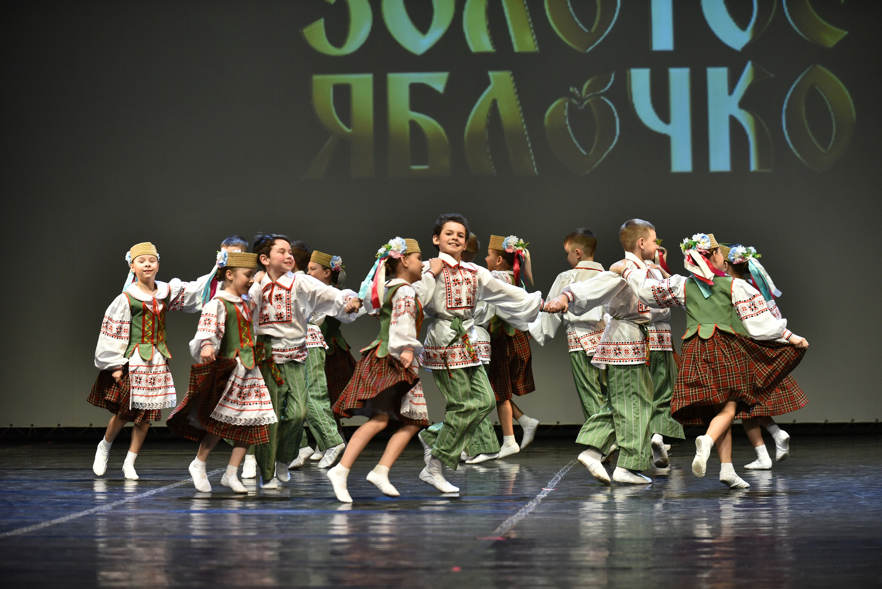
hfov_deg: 15.2
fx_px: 3309
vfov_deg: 10.2
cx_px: 441
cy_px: 294
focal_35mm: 135
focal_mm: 135
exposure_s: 1/500
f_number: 3.2
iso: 2000
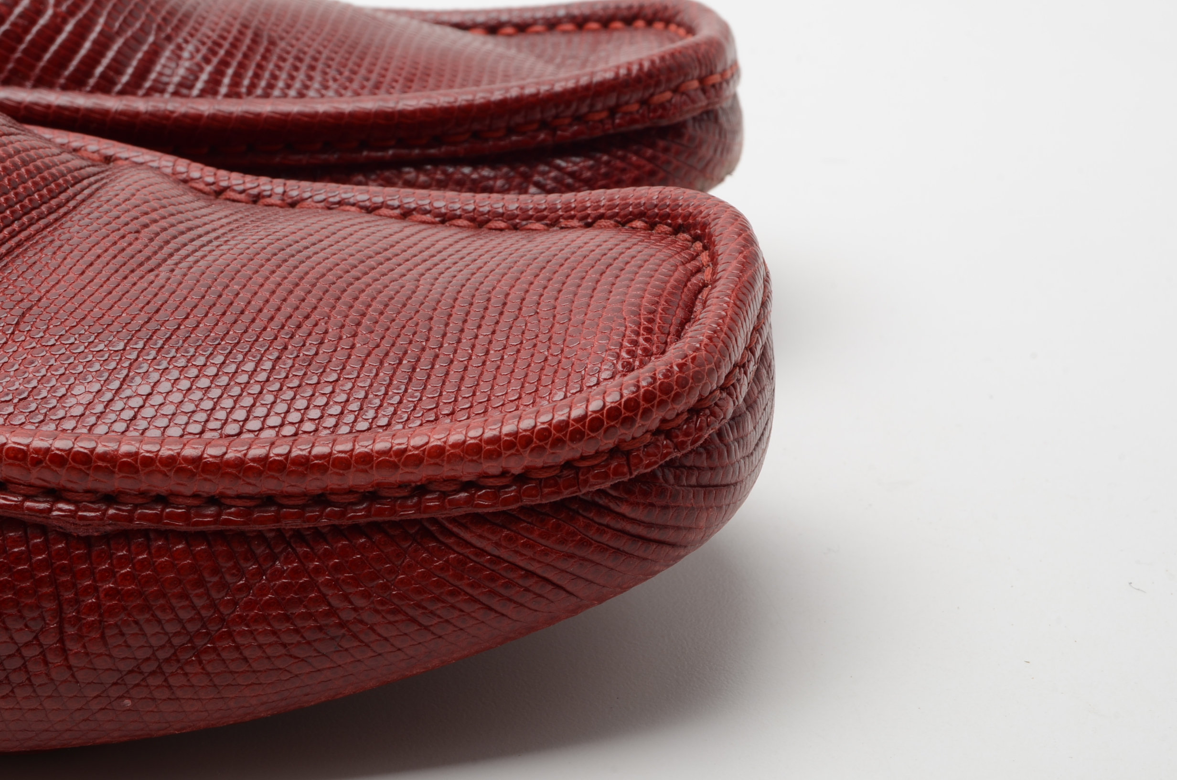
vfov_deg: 19.6
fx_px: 2251
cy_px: 390
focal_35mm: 69
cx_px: 588
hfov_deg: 29.3
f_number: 18
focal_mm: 46
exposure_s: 1/100
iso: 100
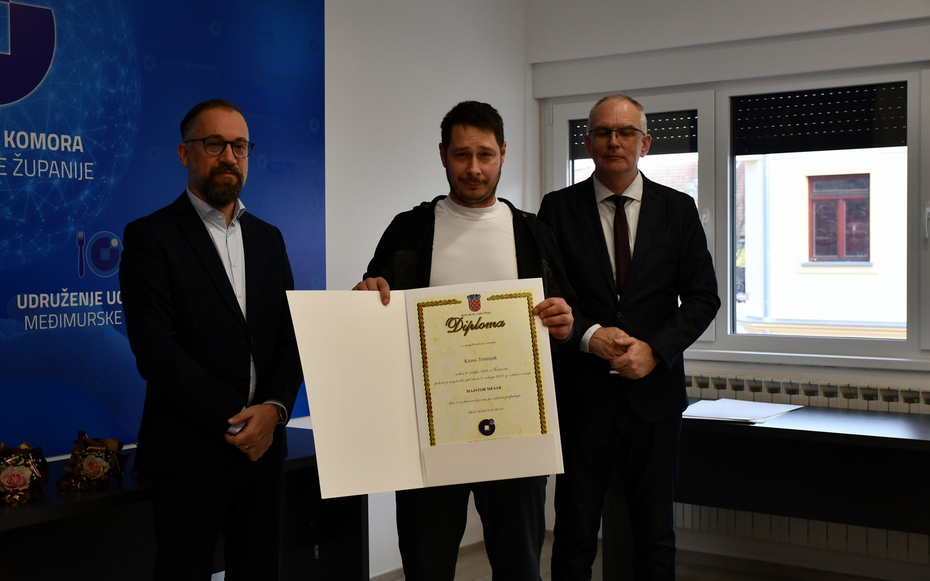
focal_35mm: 49
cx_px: 465
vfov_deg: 26.3
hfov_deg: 41.1
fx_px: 1242
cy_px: 282
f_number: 4
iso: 640
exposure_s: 1/250
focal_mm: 32
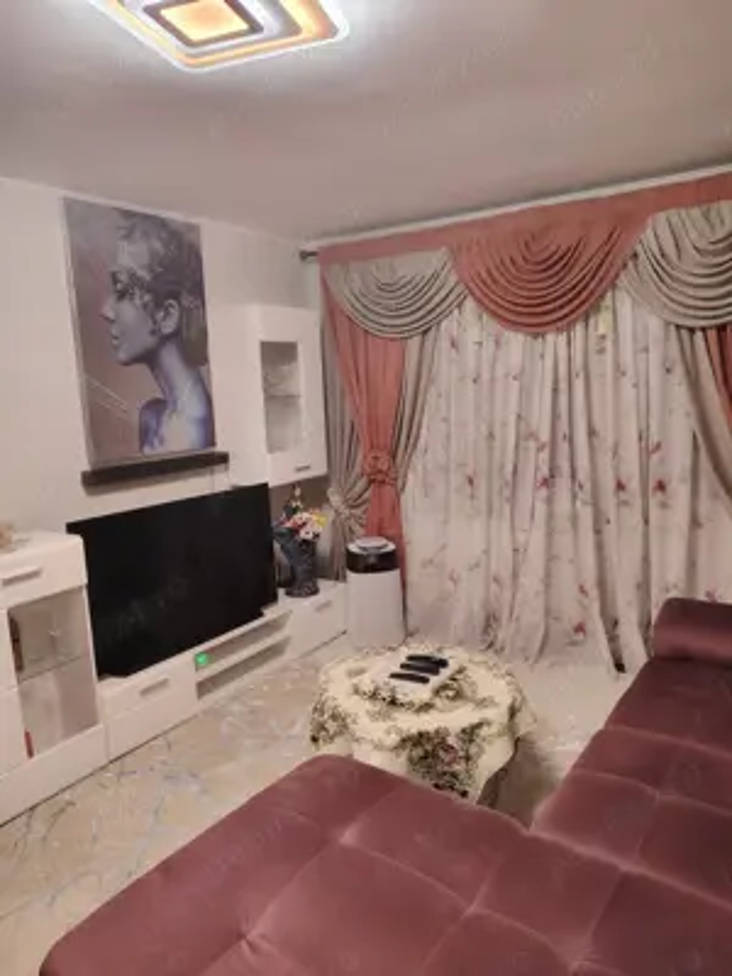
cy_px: 488
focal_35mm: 24
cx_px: 366
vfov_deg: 71.6
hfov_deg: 56.8
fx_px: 677
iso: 266
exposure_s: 1/25
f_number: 1.75
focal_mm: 5.25
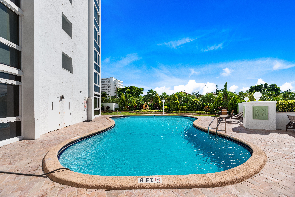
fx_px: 115
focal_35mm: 14
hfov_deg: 104.2
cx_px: 148
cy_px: 98
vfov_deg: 81.3
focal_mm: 14
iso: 125
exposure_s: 1/125
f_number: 7.1
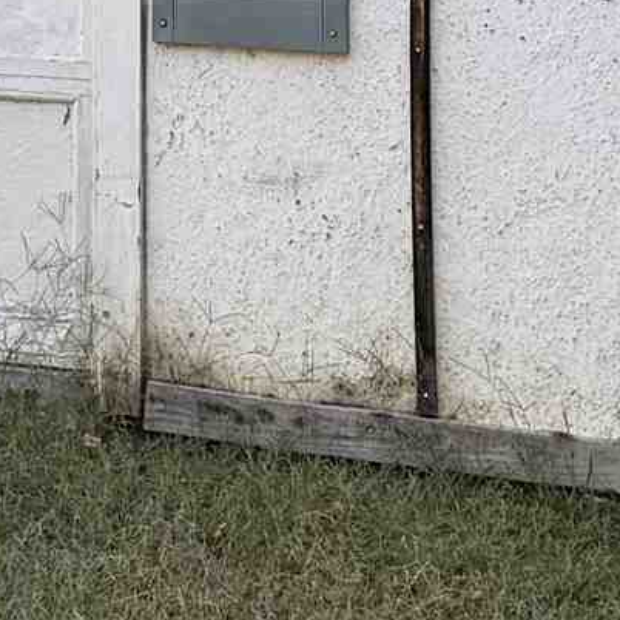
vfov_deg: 10.4
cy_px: -341
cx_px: -315
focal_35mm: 162
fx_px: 3283
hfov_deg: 10.4
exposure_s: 1/757
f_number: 1.78
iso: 100
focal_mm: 6.76
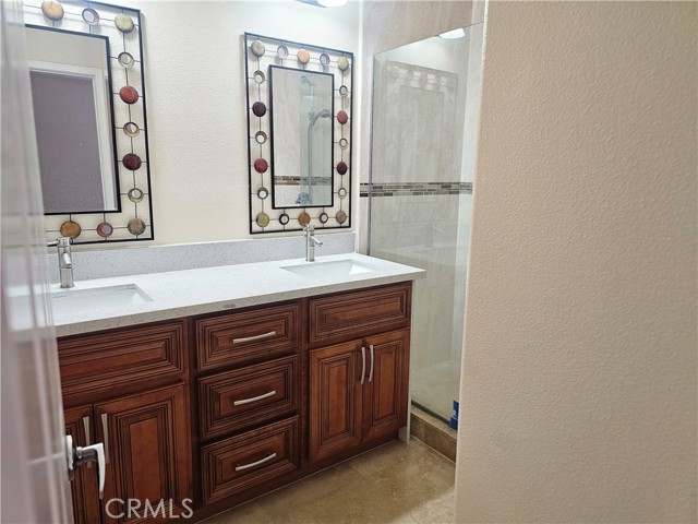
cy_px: 262
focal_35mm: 23
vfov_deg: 58.9
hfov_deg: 73.9
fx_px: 464
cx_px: 349
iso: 400
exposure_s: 1/120
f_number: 1.7
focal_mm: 6.3
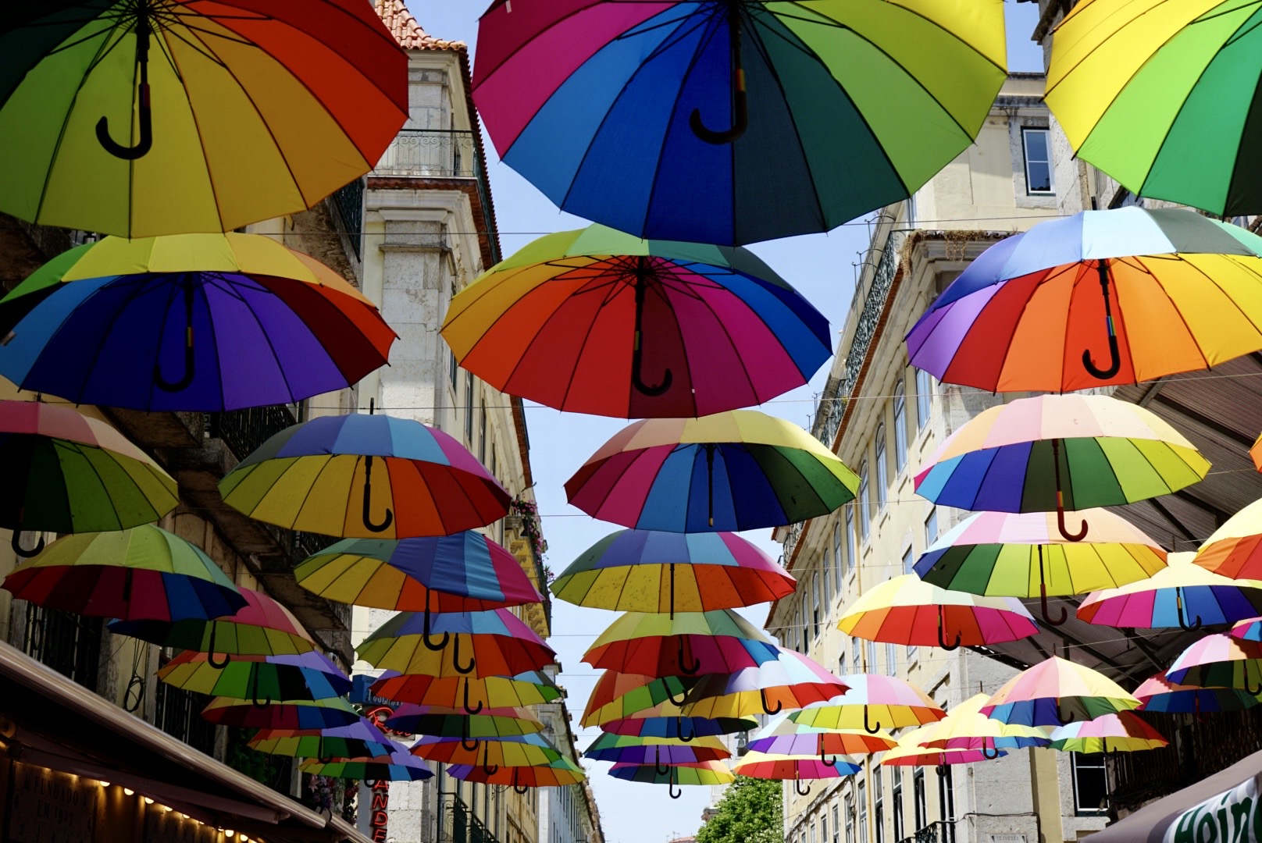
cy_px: 422
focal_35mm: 48
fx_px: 1684
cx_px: 631
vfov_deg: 28.1
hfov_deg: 41.1
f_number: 11
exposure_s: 1/125
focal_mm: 48
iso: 100
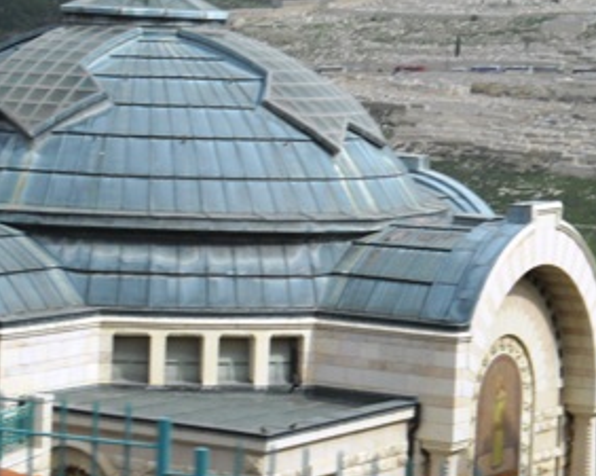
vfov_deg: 9.5
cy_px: 250
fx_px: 2872
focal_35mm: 163
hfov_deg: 11.8
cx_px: 249
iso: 95
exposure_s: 1/250
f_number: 4.7
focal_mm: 17.1
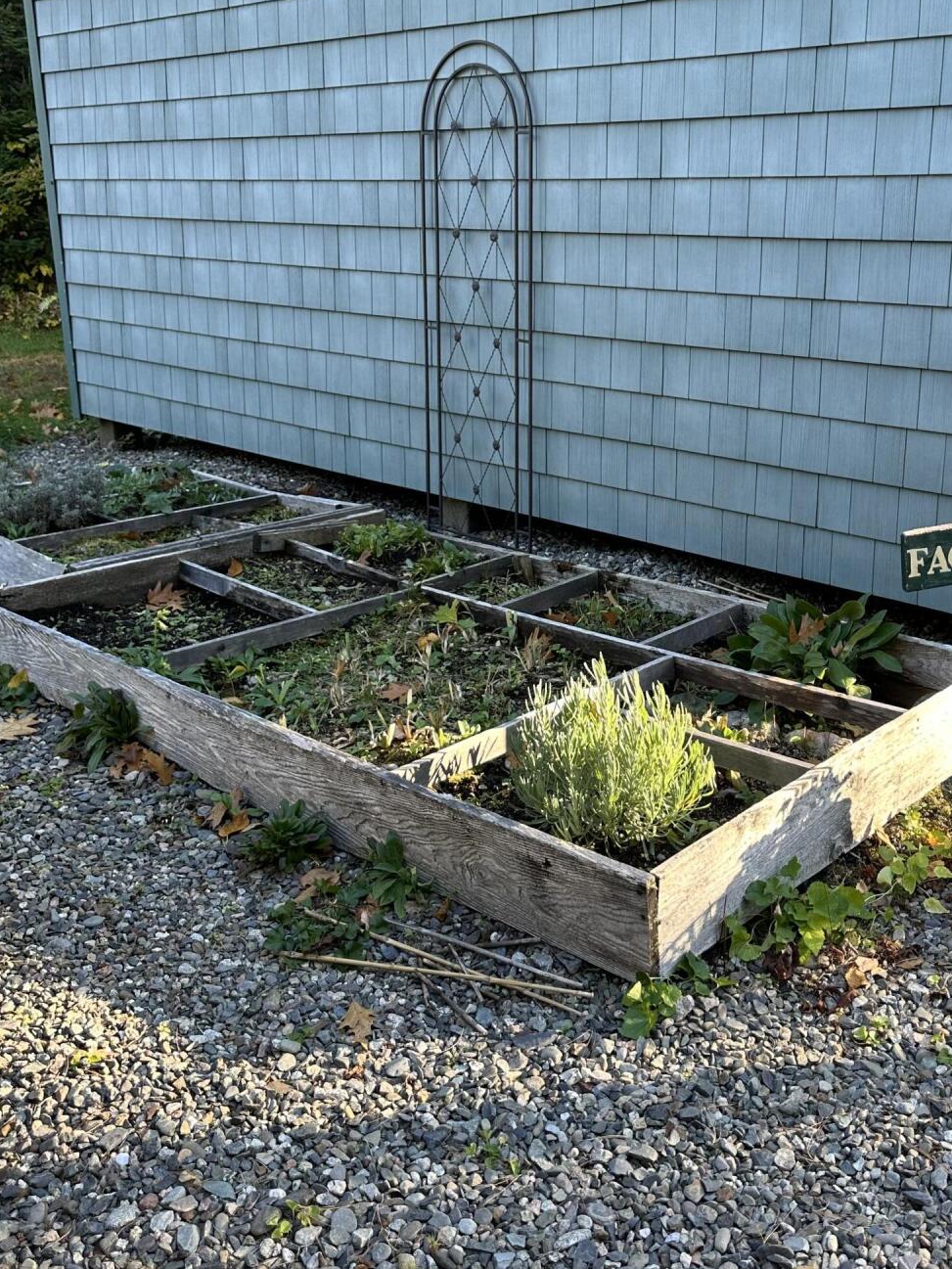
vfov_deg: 49.8
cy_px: 503
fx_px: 1357
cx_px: 602
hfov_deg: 38.4
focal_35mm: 37
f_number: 1.78
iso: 64
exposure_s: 1/157
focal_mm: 6.86
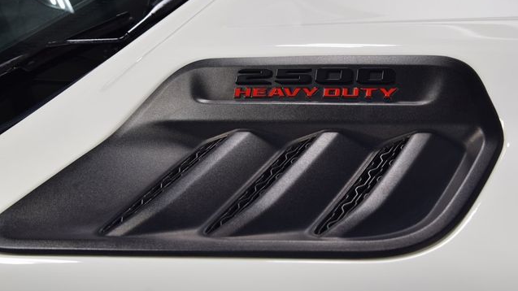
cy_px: 139
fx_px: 824
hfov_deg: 34.9
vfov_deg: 20.0
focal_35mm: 60
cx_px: 259
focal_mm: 38
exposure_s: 1/25
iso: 400
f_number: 7.1
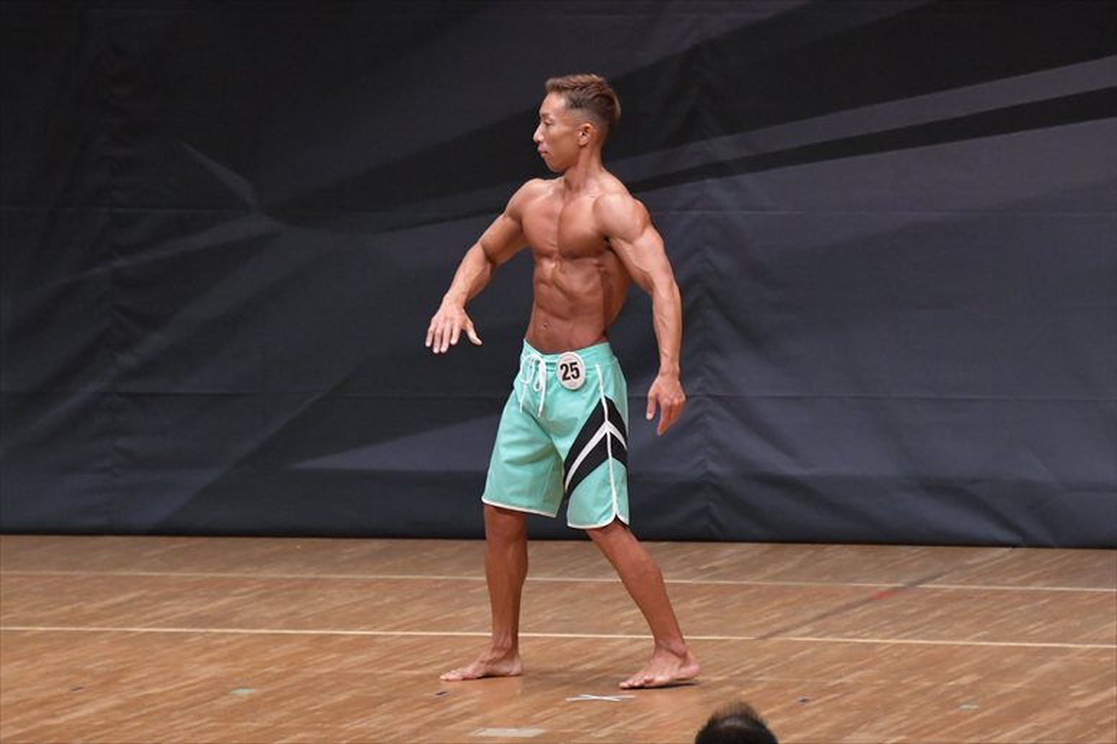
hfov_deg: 7.2
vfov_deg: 4.8
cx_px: 558
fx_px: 8839
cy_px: 372
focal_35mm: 285
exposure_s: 1/400
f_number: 5.6
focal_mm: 190
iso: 6400
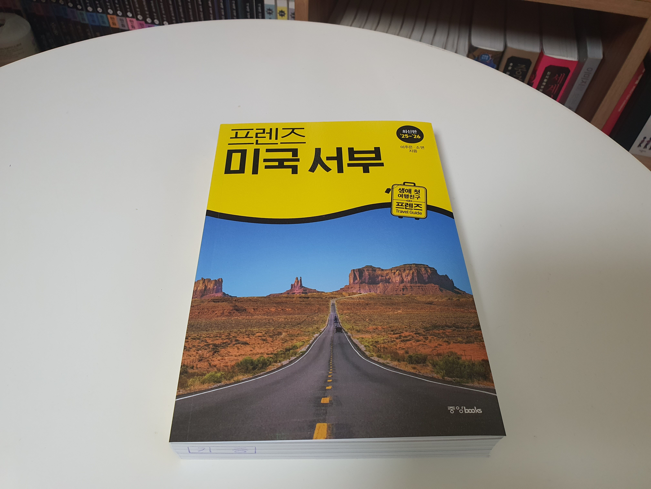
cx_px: 326
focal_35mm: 26
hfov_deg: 67.3
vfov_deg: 53.1
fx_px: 489
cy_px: 244
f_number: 2.4
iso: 200
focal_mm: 4.3
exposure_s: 1/60
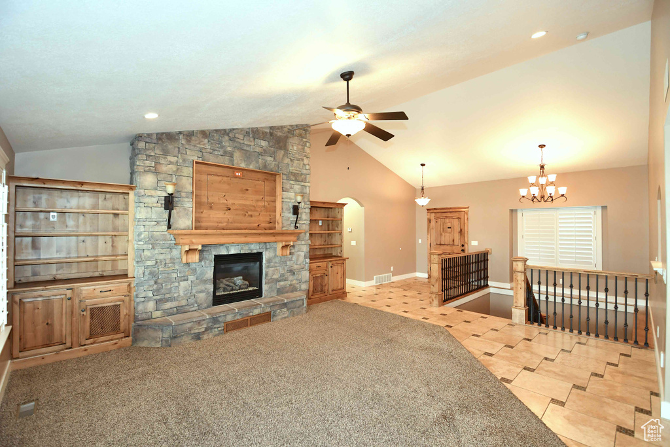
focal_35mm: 15
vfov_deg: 77.3
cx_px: 335
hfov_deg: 100.4
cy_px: 224
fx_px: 279
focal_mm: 10
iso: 1400
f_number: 4
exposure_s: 1/60
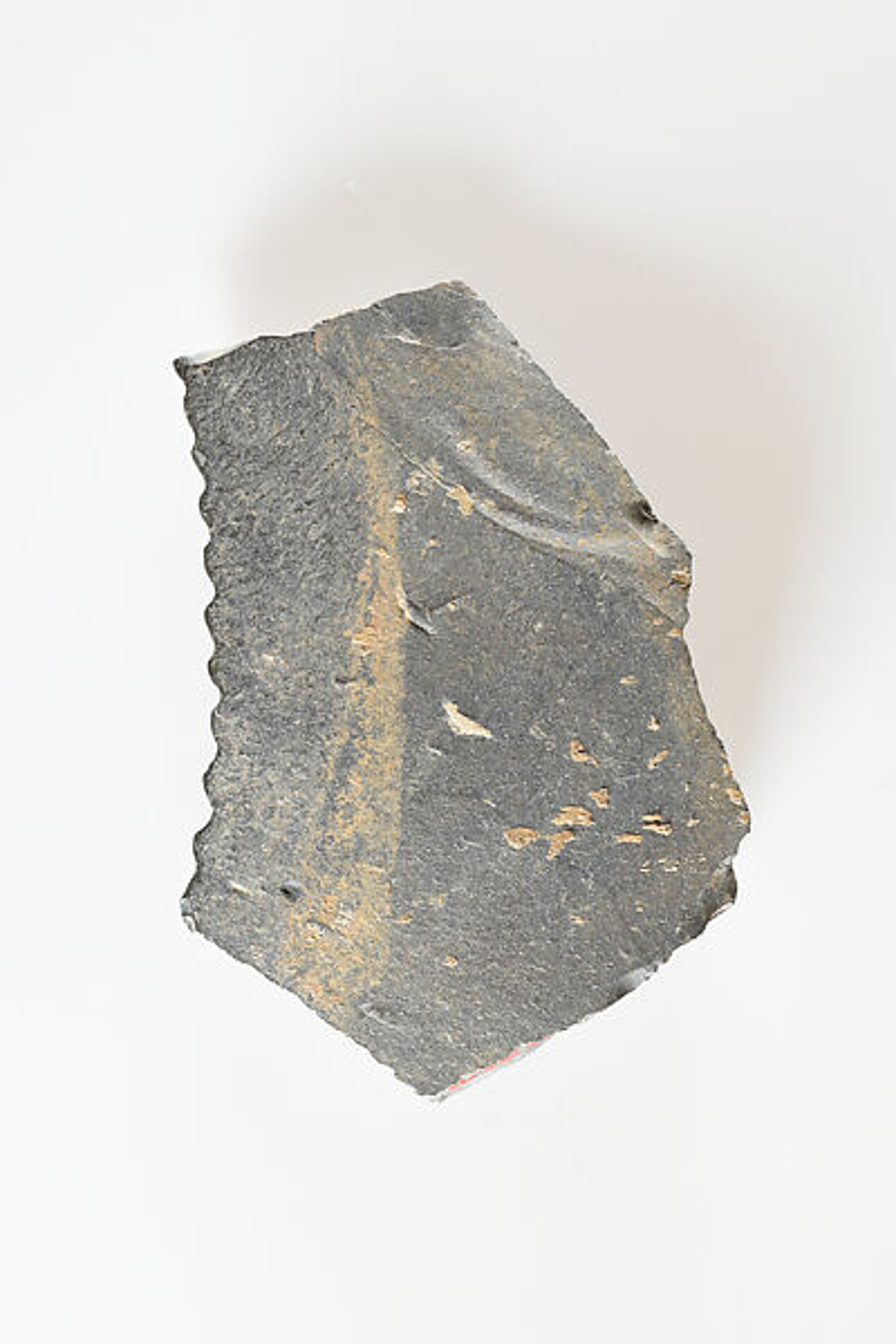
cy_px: 672
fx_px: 2240
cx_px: 448
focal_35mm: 60
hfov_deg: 22.6
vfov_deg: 33.4
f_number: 18
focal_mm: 40
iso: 100
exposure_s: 1/2
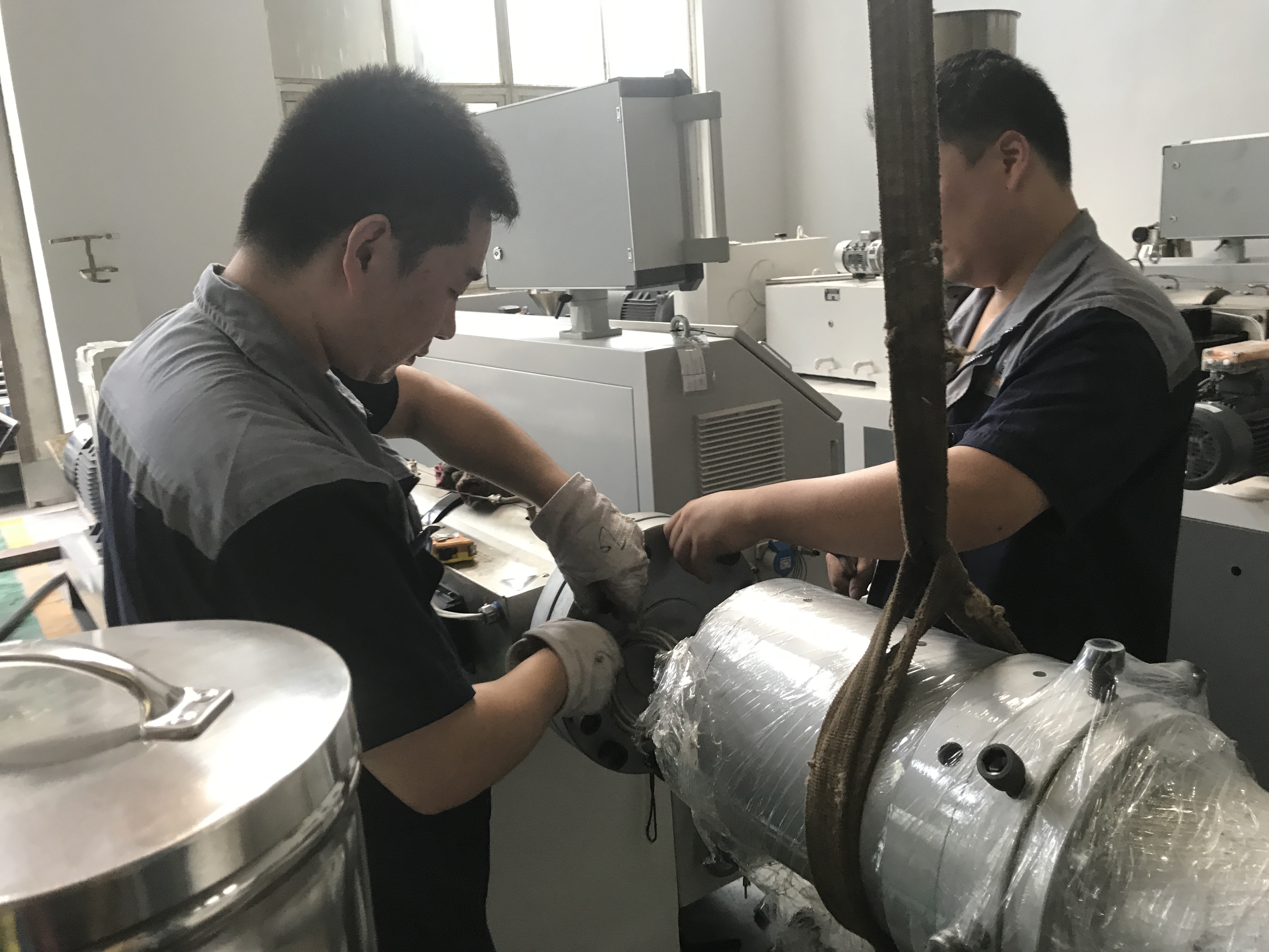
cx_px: 634
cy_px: 476
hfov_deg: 63.4
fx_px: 1026
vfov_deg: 49.7
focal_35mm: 28
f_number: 1.8
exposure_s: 1/33
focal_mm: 3.99
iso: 40
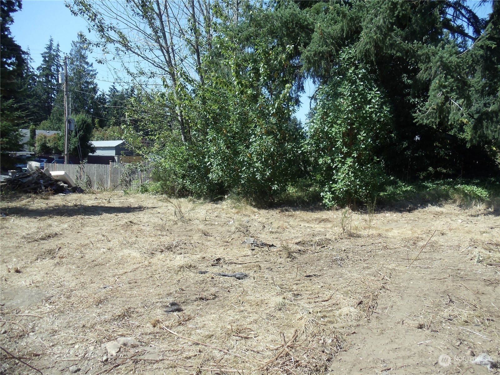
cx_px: 250
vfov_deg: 32.9
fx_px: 636
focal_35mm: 44
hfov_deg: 42.9
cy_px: 188
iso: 100
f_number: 3.5
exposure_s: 1/640
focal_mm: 6
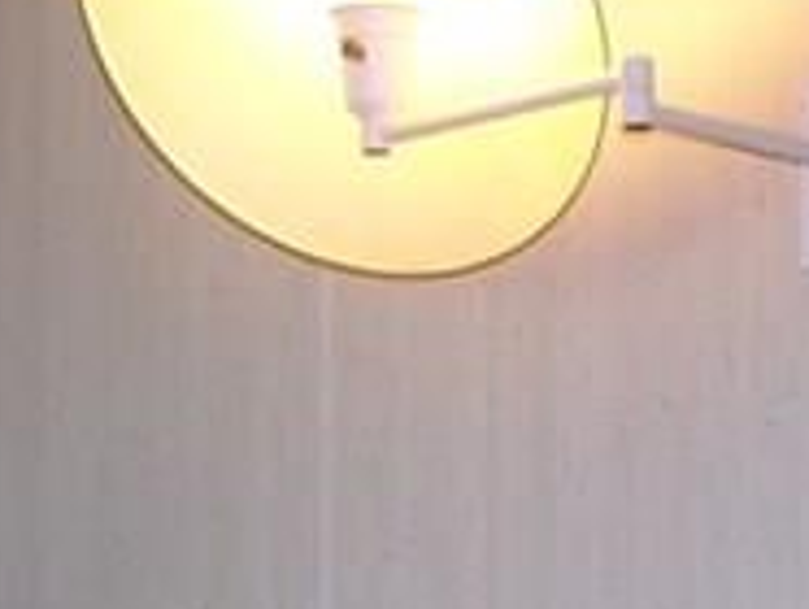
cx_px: 418
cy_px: 1331
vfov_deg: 6.8
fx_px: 4891
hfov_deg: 9.5
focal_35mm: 209
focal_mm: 6.3
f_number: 2.8
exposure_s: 1/60
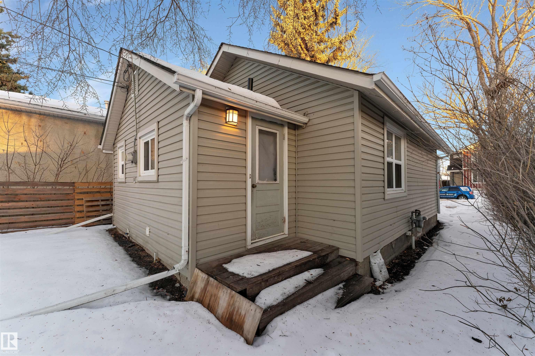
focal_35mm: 14
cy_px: 178
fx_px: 208
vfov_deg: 81.2
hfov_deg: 104.3
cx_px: 268
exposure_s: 1/100
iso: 320
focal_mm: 14
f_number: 5.6
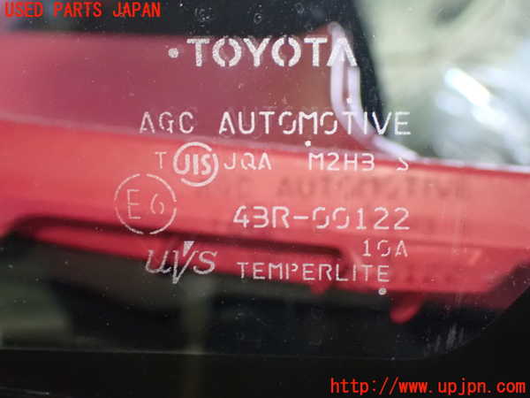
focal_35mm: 58
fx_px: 888
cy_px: 199
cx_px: 265
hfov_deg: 33.2
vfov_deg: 25.2
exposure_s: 1/50
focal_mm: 10.35
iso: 1600
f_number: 3.5
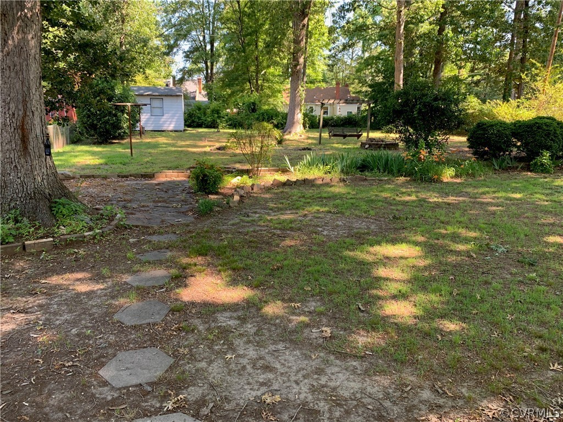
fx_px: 423
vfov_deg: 53.1
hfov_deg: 67.3
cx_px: 282
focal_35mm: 26
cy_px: 211
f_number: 1.8
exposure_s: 1/121
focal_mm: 4.25
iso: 40
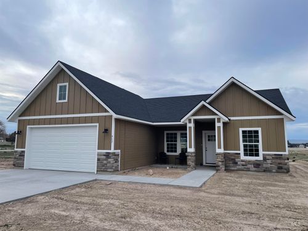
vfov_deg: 53.1
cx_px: 154
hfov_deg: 67.3
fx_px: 231
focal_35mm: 26
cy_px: 116
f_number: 1.6
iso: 32
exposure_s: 1/1335
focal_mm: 4.2
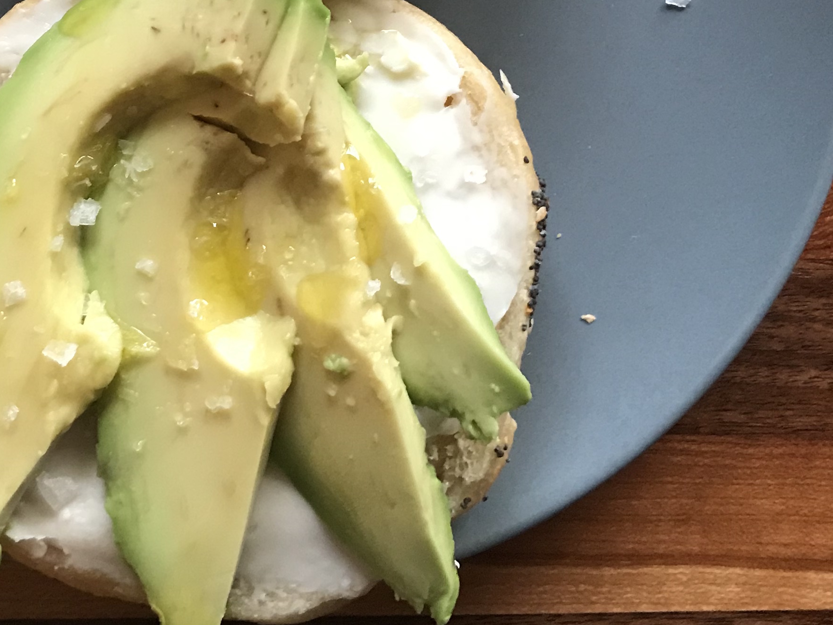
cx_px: 261
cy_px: 15
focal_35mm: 64
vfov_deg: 22.2
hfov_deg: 30.0
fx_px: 1540
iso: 100
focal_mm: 3.99
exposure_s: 1/15
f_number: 1.8
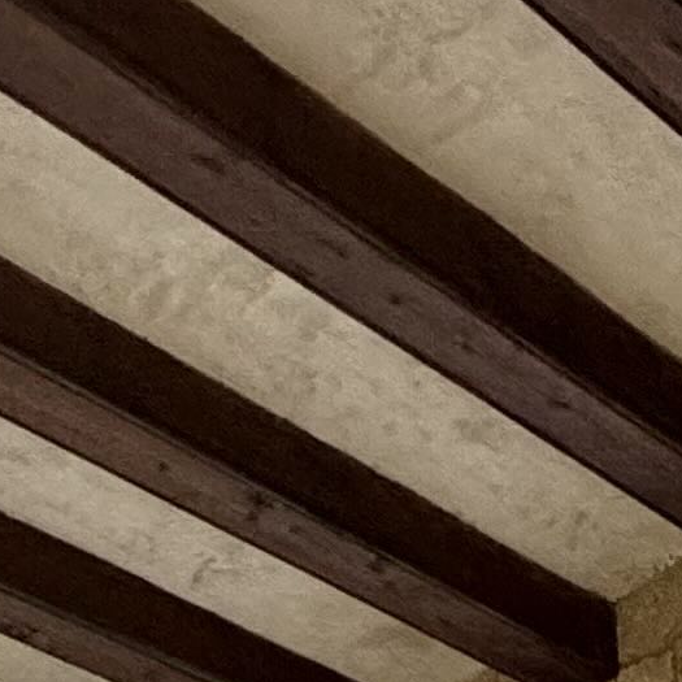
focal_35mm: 95
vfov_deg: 12.8
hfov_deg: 16.8
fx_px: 2118
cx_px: 981
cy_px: 1749
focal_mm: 2.22
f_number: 2.2
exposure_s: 1/100
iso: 250
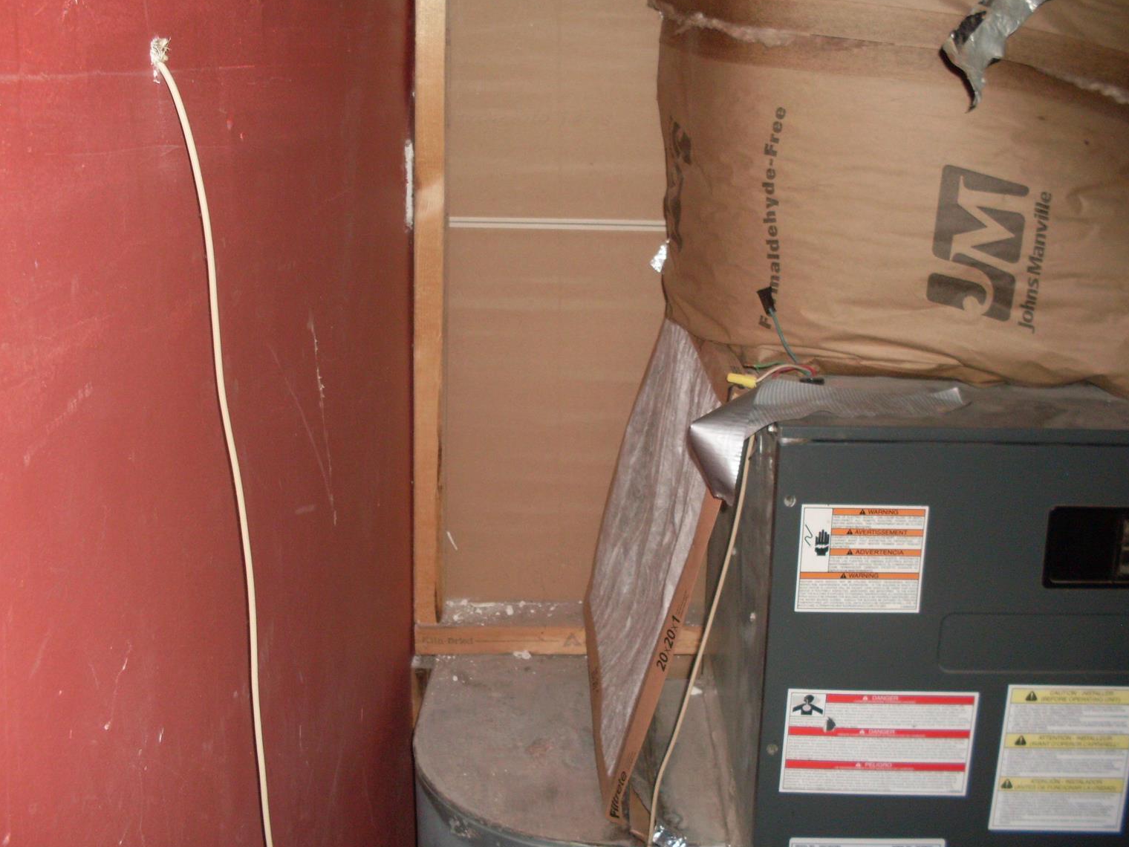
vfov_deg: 36.0
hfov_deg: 46.8
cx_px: 546
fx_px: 1305
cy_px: 418
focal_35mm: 40
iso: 100
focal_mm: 6.3
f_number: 2.8
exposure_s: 1/45
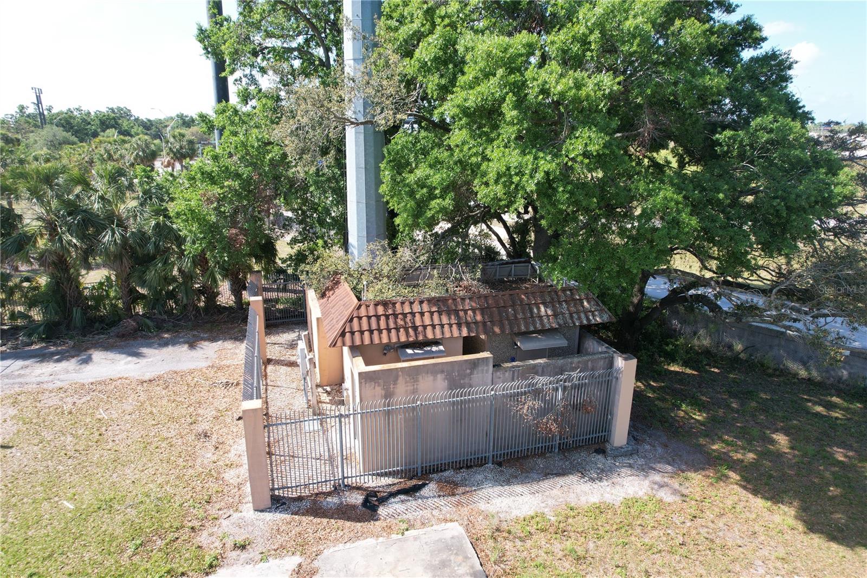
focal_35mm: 22
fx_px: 530
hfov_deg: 78.6
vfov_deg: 57.2
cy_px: 289
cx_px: 434
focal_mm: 8.38
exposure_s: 1/725
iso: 140
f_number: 2.8
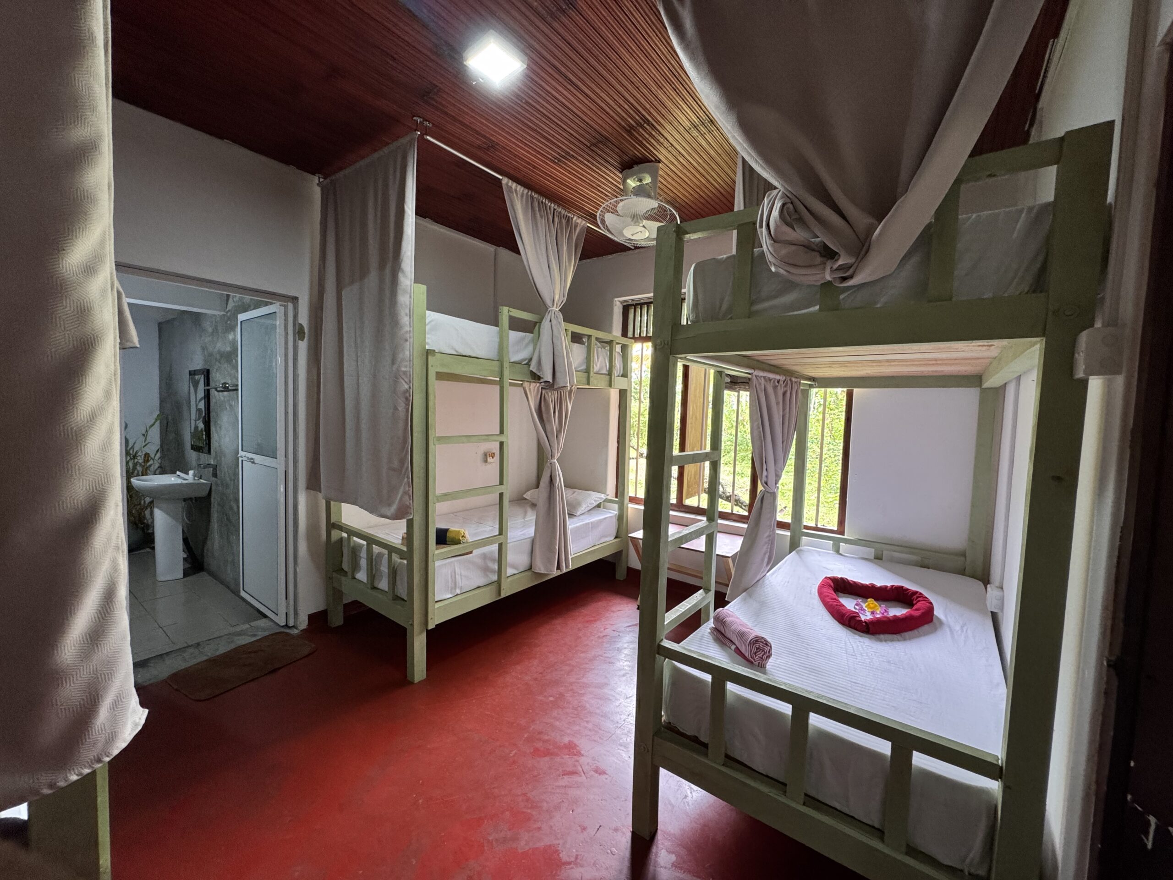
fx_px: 474
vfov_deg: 85.7
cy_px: 440
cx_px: 586
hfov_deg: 102.1
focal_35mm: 14
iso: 250
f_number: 2.2
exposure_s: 1/99
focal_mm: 2.22
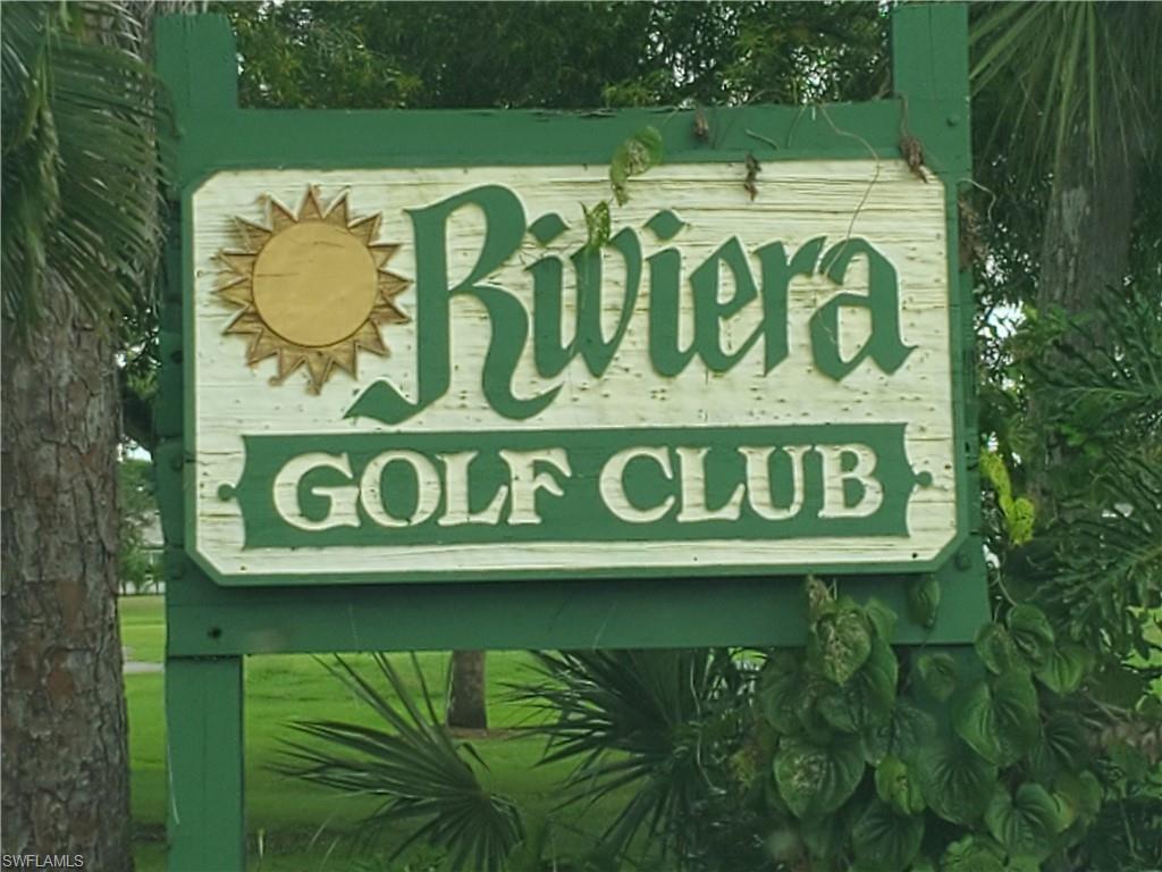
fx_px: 873
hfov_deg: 67.3
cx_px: 581
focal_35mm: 26
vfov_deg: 53.1
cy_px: 436
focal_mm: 4.3
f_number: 2.4
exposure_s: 1/565
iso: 50
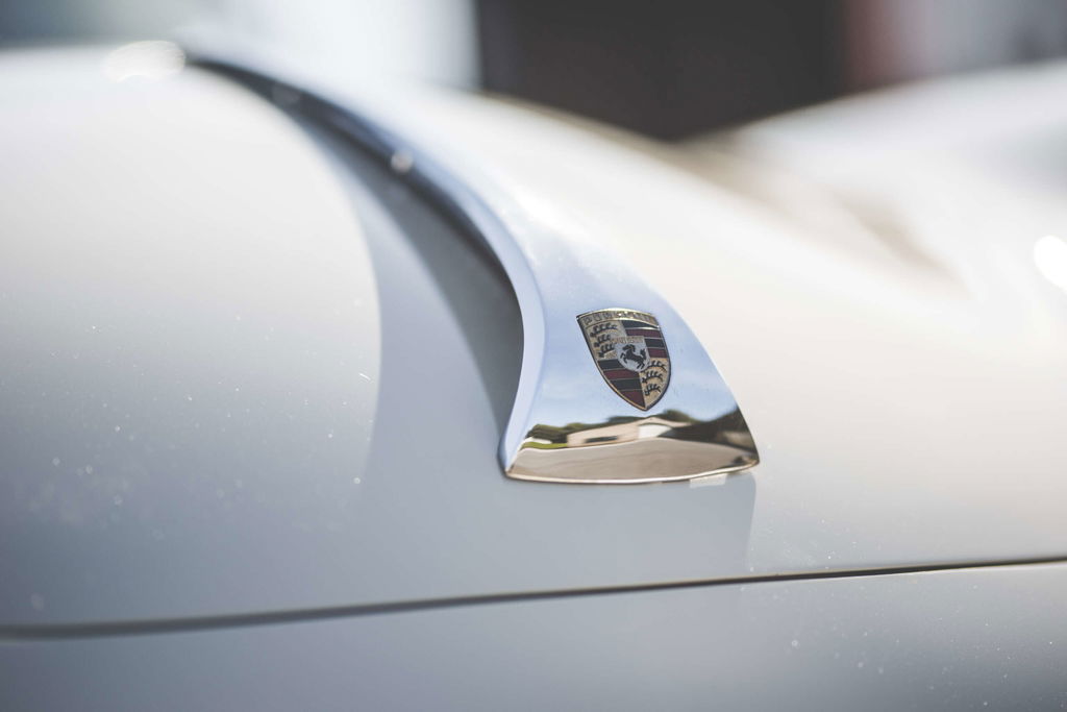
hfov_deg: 23.9
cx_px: 534
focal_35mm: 85
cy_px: 356
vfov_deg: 16.1
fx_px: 2519
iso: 100
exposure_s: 1/3200
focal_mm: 85
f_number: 1.4
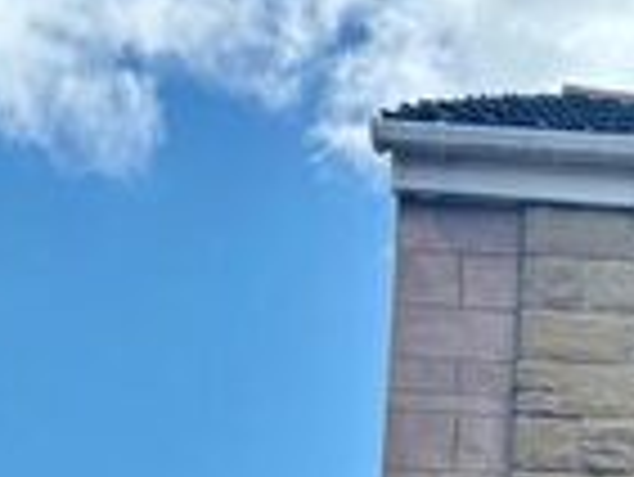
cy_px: 952
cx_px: 1084
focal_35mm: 129
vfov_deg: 10.6
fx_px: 2365
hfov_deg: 13.9
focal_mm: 5.96
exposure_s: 1/1248
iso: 50
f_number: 1.6
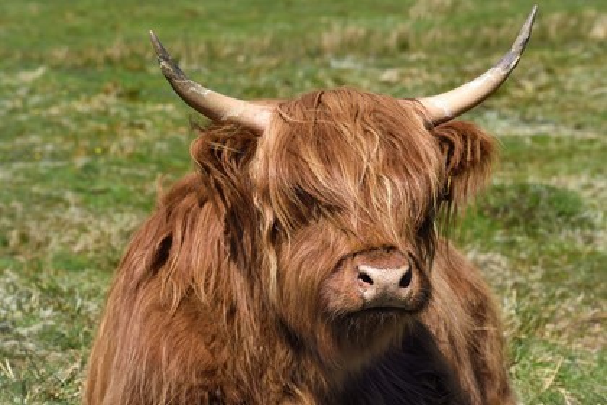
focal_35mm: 130
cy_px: 202
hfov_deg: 15.8
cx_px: 304
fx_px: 2192
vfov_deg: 10.5
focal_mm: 130
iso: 200
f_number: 10
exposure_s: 1/320
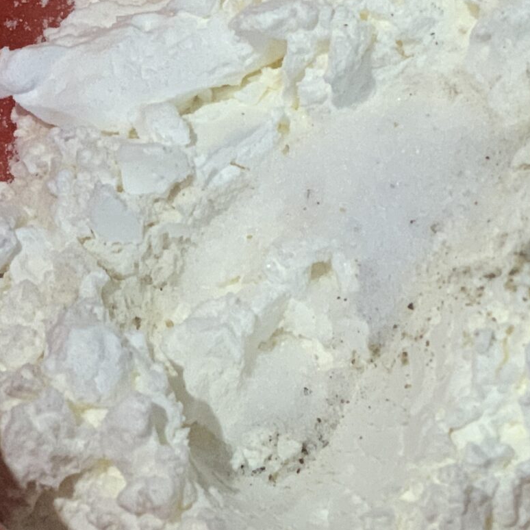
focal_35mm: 152
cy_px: 95
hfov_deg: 11.3
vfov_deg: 11.4
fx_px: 2633
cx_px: 591
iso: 200
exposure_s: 1/50
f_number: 2.4
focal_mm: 6
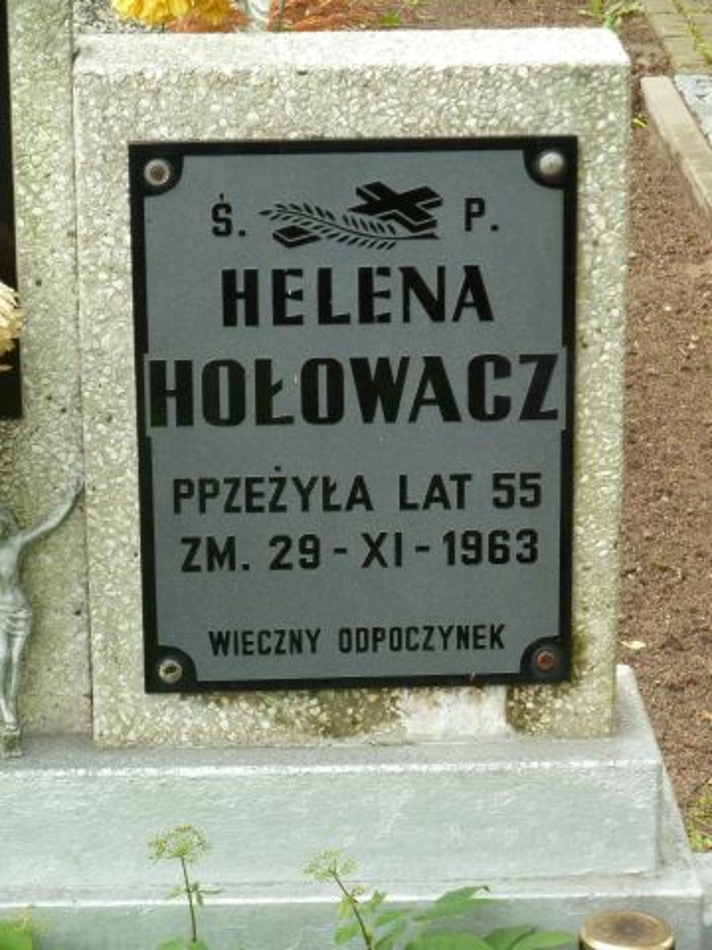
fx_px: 3510
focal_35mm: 128
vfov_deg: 15.4
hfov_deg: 11.6
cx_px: 356
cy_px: 475
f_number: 4.4
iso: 400
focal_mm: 21
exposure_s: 1/160
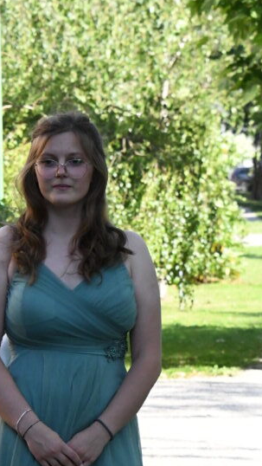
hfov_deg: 4.1
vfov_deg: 7.2
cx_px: 64
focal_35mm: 299
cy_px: 426
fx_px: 3689
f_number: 10
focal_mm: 100
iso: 4000
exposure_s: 1/1600
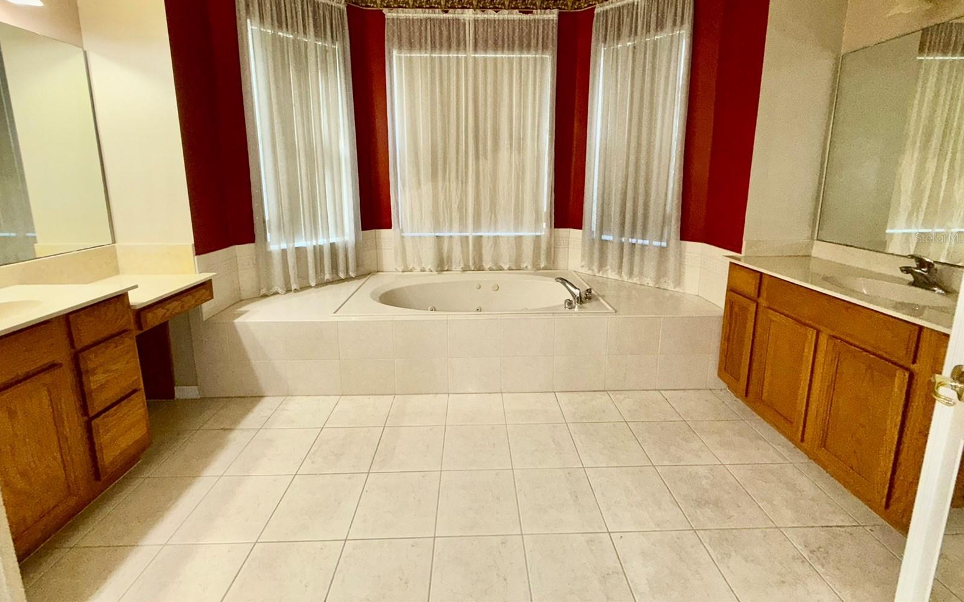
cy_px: 237
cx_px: 485
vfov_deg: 73.9
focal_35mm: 15
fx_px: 394
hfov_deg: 101.5
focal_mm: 2.22
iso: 125
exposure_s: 1/60
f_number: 2.2
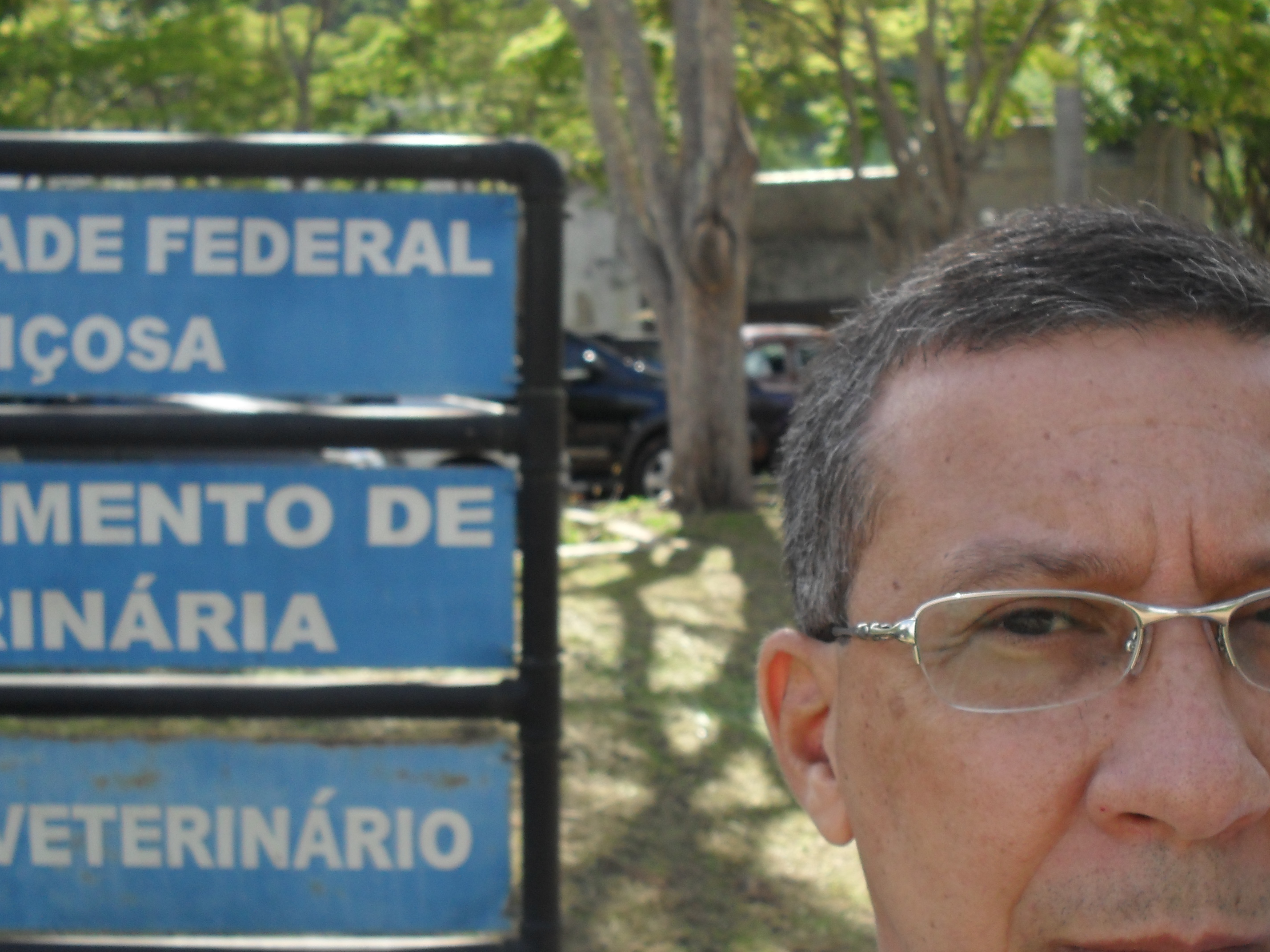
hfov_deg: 38.6
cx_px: 797
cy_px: 619
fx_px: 1798
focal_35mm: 49
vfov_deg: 29.5
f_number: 3.2
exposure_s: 1/350
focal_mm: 6.3
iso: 100
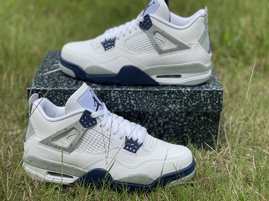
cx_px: 133
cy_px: 99
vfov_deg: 22.6
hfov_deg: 29.8
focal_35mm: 65
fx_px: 505
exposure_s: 1/1206
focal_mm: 7.5
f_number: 2.2
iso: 32
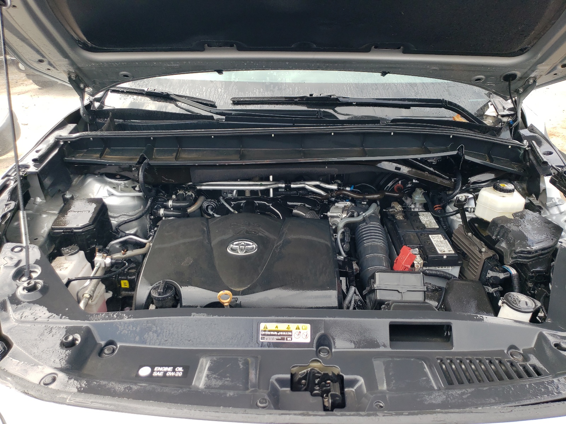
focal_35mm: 26
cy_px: 212
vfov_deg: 53.1
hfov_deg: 67.3
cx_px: 283
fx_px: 425
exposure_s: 1/435
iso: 50
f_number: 1.5
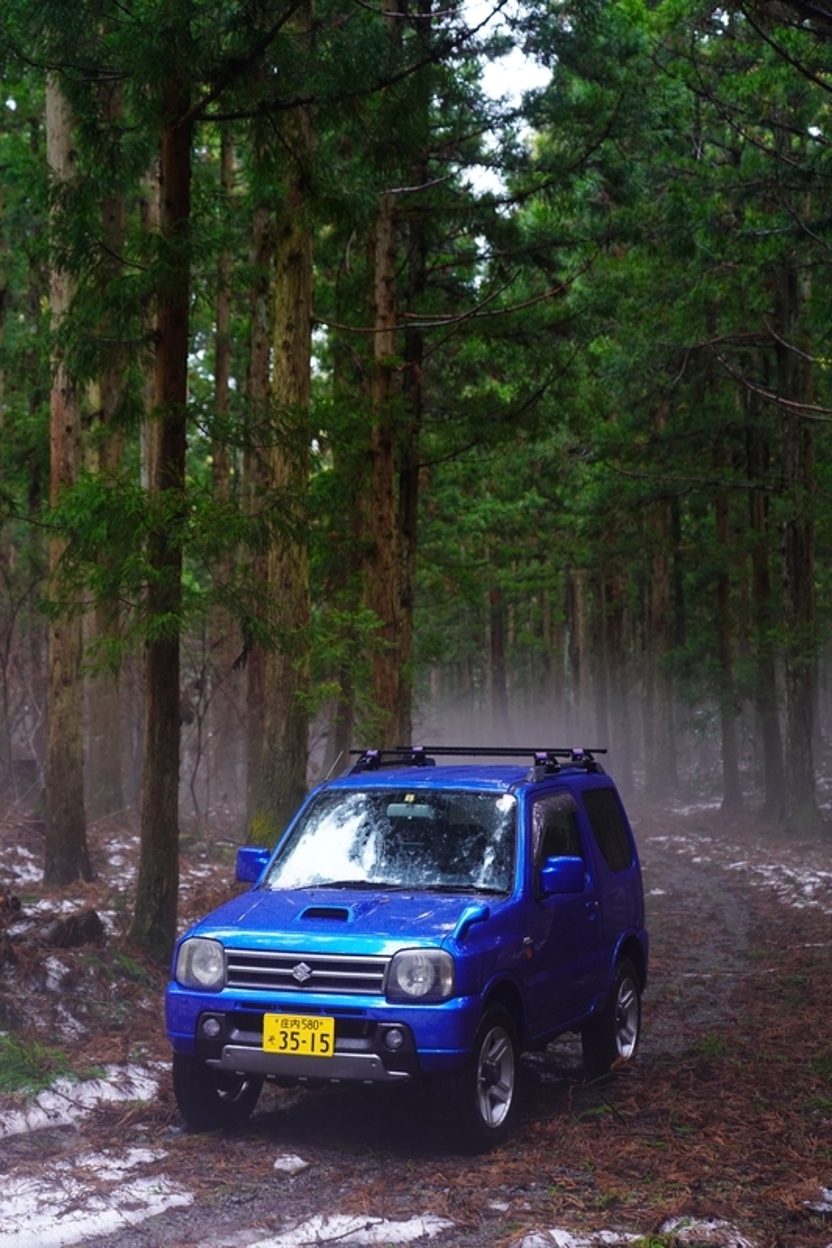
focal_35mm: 61
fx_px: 2115
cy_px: 624
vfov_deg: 32.9
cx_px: 416
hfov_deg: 22.3
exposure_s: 1/80
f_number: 4
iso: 1000
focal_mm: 61
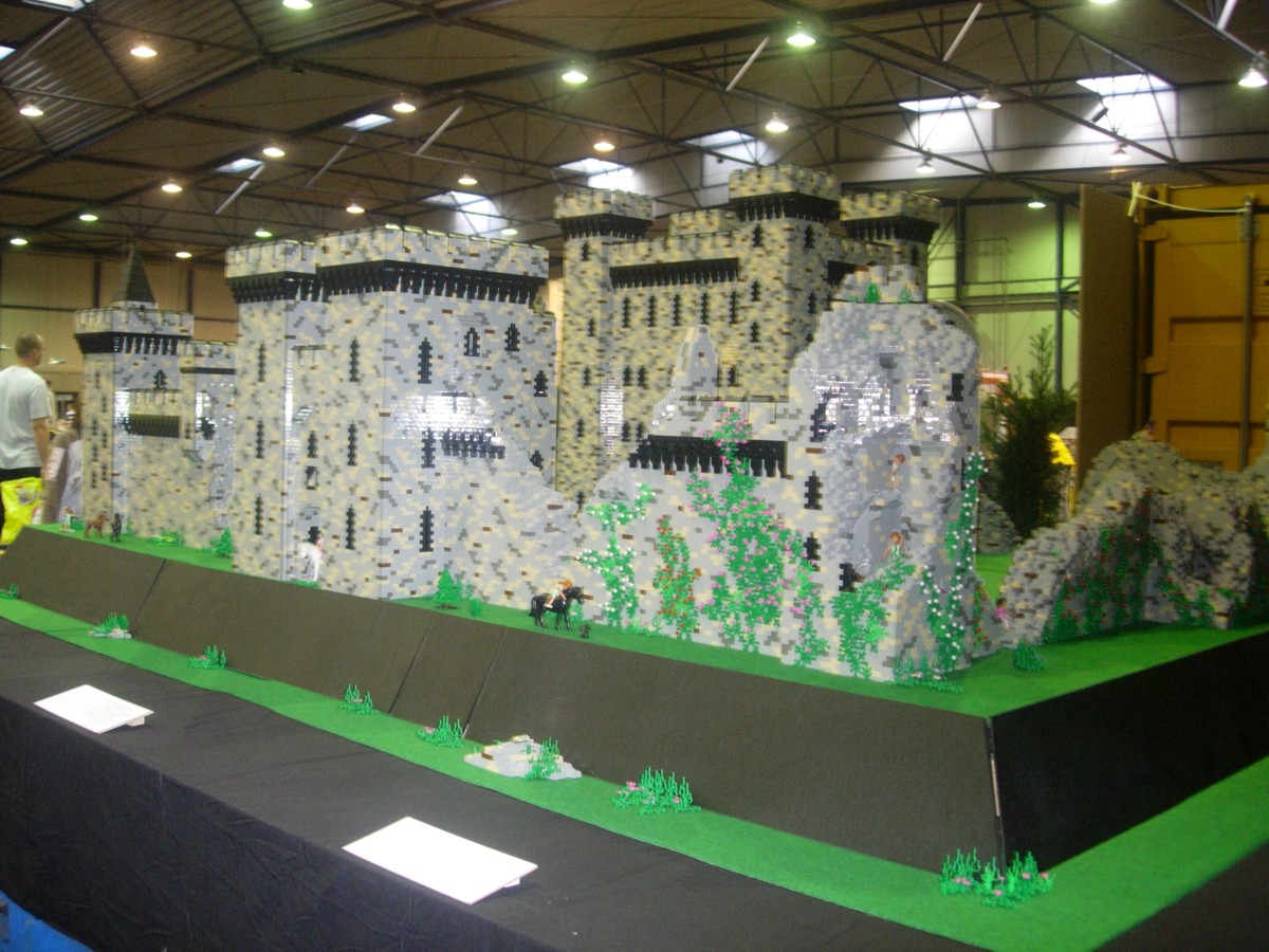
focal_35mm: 38
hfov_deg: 49.0
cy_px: 476
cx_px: 634
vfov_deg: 37.7
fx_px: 1393
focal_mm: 7.8
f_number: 2.8
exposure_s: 1/13
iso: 200
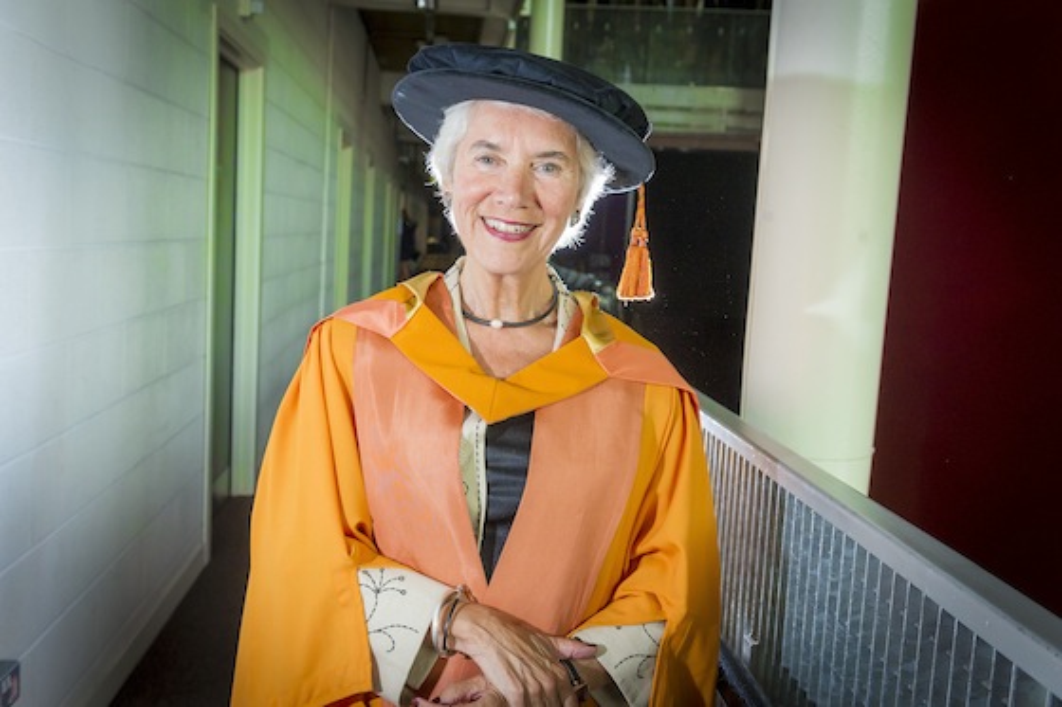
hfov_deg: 54.4
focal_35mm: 35
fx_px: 1032
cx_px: 531
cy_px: 354
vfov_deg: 37.8
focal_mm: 35
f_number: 4
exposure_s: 1/160
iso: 1600
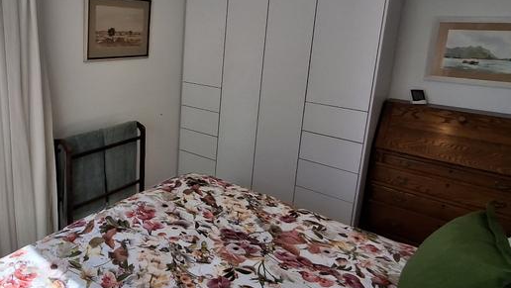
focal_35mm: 27
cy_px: 102
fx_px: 366
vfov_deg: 42.5
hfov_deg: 67.1
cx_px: 154
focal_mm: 1.64
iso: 40
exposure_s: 1/623
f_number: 2.2
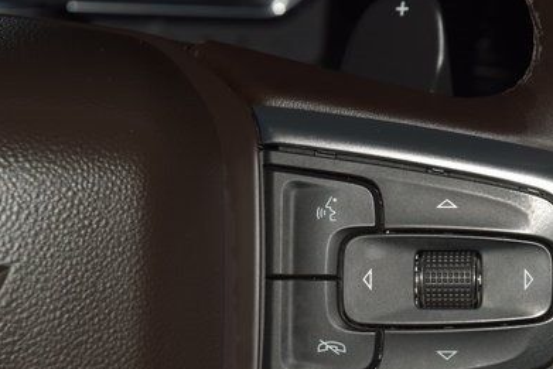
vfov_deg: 8.0
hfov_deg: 11.9
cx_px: 378
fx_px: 2643
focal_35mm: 172
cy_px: 217
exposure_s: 1/125
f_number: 8
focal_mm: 70
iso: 100
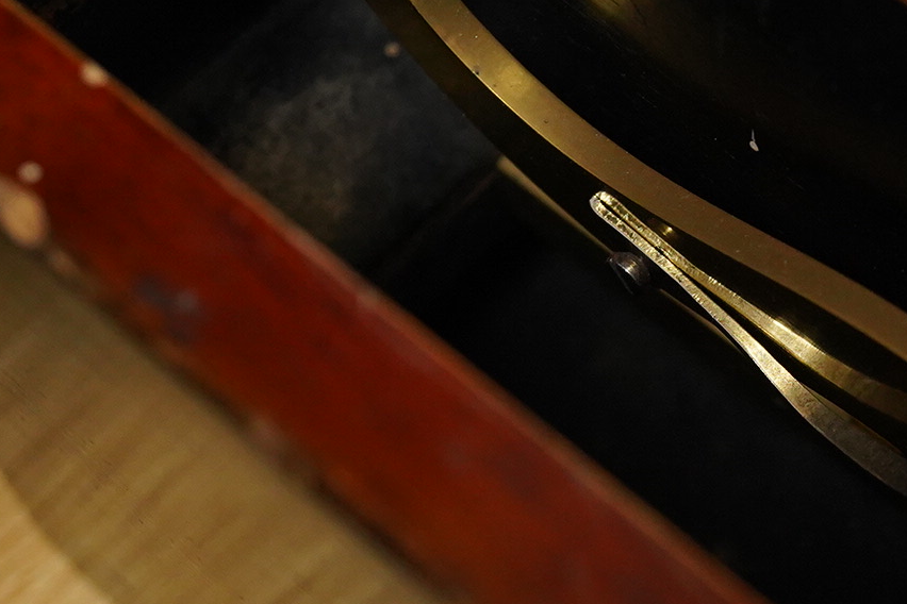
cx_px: 759
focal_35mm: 104
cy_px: 152
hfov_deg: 19.4
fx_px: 2620
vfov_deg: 13.1
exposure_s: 1/200
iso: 2500
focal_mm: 30
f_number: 7.1
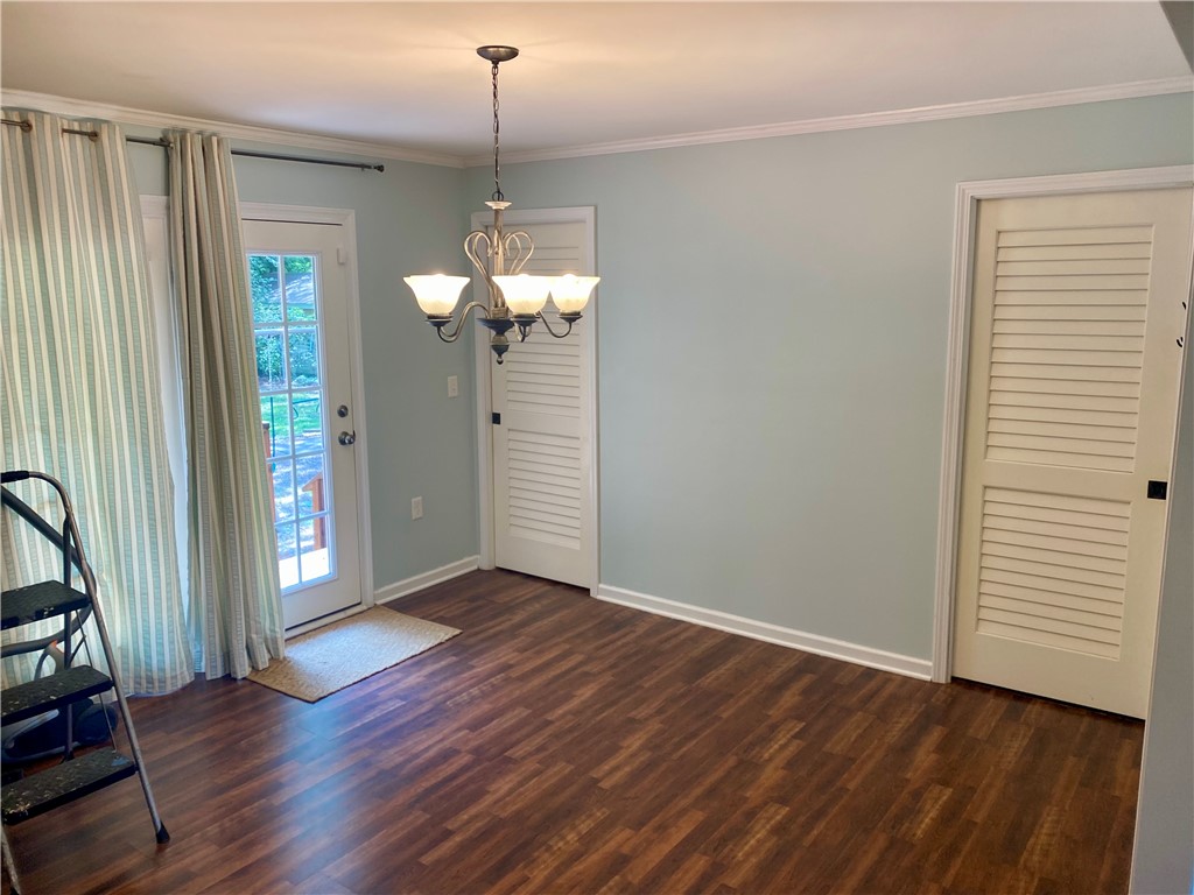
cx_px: 597
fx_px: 897
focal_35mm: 26
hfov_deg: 67.3
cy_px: 448
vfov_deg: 53.1
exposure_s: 1/120
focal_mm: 4.25
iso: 100
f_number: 1.8
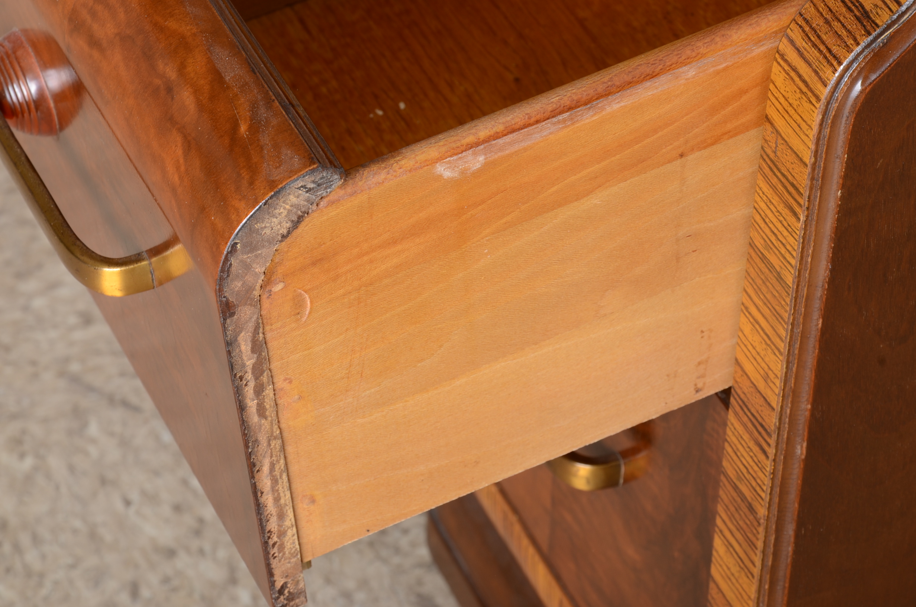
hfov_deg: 13.1
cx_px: 458
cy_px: 304
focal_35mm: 158
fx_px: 3999
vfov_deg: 8.7
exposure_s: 1/160
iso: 125
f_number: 13
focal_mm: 105
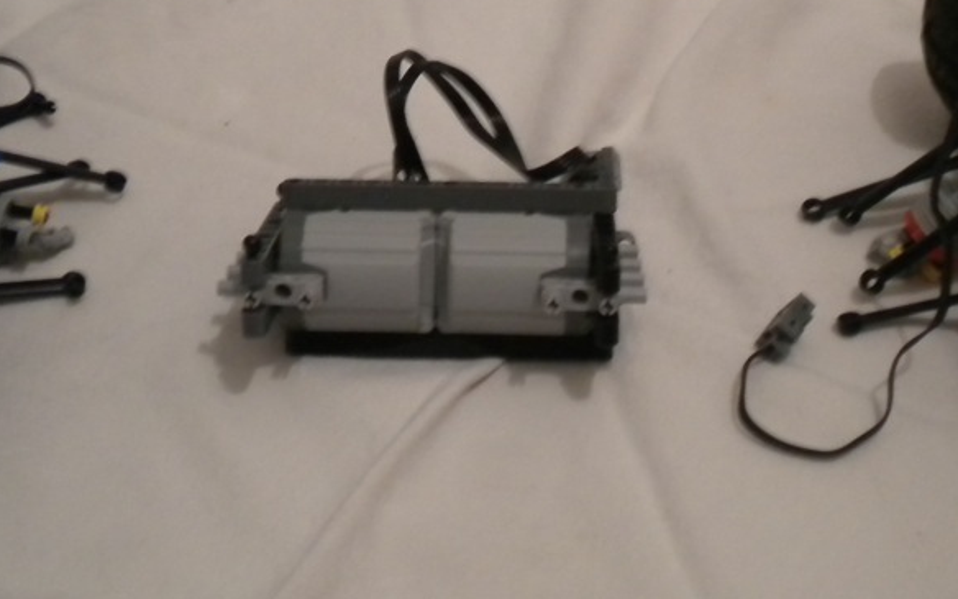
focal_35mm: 65
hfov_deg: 31.5
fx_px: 1697
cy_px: 133
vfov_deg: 19.8
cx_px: 515
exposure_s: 1/17.6
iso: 400
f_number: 3.1
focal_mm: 6.3
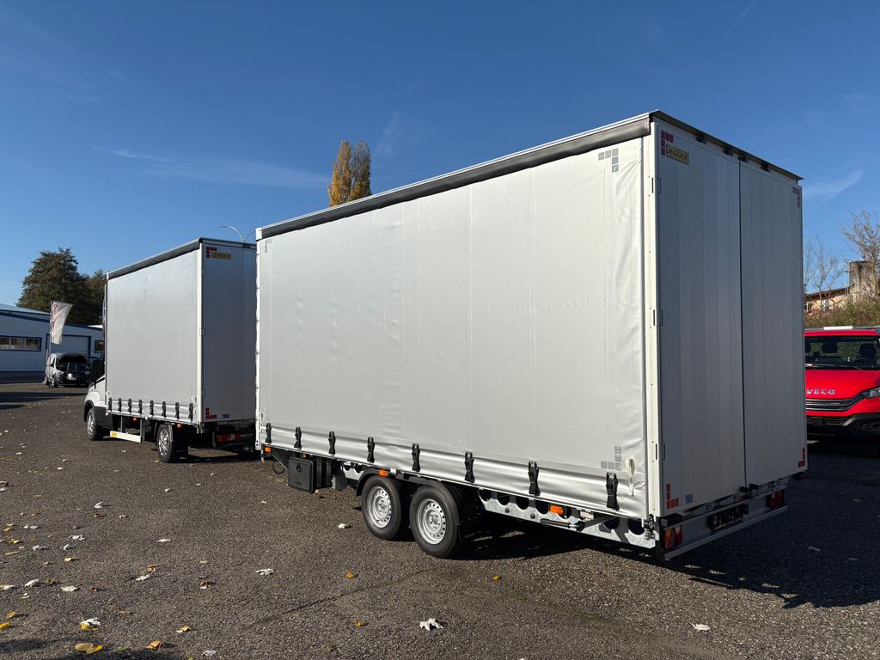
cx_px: 440
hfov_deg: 67.3
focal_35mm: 26
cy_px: 330
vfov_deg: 53.1
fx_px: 661
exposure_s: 1/10101
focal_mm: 5.96
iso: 50
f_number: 1.6
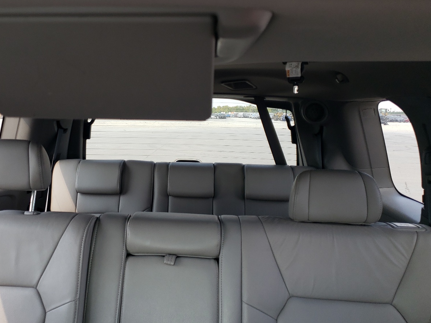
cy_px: 140
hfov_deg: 52.3
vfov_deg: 40.6
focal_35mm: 35
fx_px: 436
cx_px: 171
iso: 50
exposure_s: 1/119
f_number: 1.5
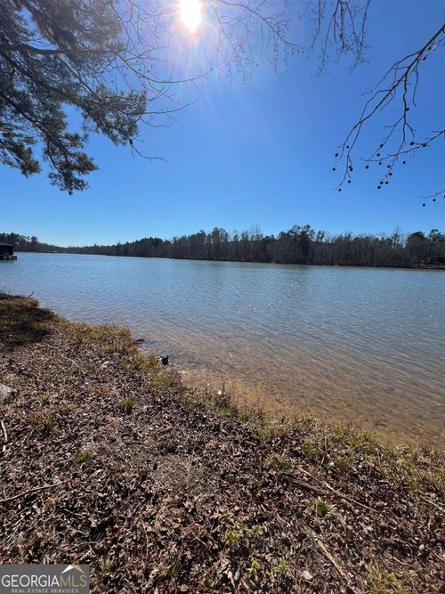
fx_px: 223
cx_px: 222
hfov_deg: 89.9
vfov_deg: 106.2
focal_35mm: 13
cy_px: 297
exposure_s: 1/2421
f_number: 1.8
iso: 32
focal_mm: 1.57
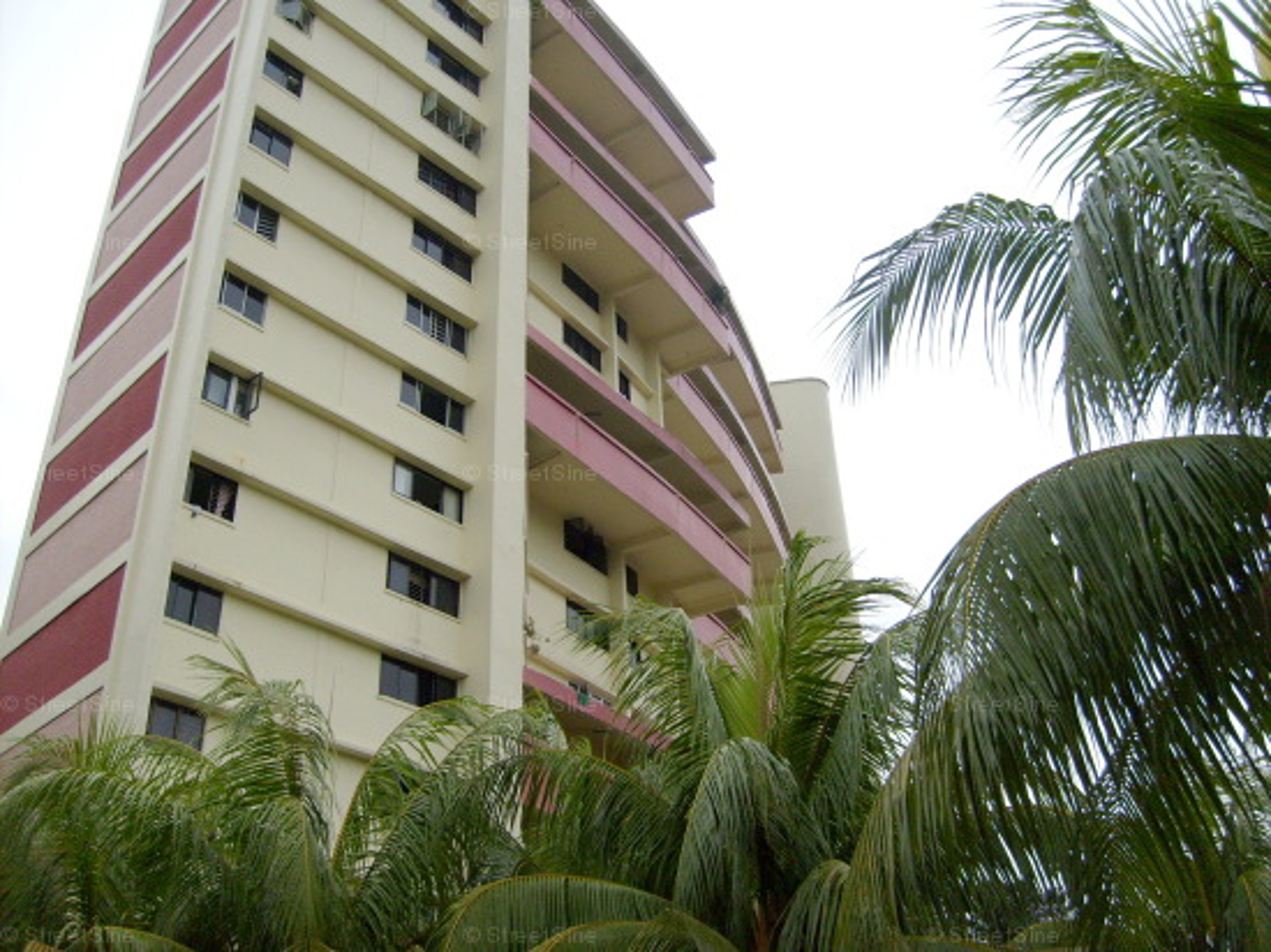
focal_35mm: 35
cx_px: 636
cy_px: 476
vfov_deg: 40.7
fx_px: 1285
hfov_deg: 52.6
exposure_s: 1/125
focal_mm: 5.8
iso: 80
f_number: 7.1
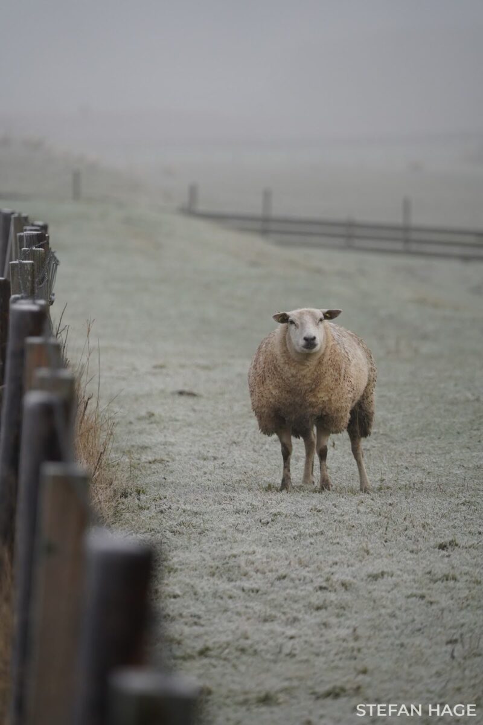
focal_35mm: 377
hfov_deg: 3.6
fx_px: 7587
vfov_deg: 5.5
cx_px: 242
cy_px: 362
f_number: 6.3
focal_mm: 377
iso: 400
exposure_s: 1/400
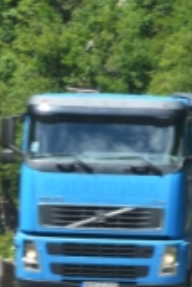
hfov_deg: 2.8
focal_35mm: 499
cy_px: -179
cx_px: -55
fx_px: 3983
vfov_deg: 4.1
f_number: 11
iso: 200
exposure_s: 1/80
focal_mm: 52
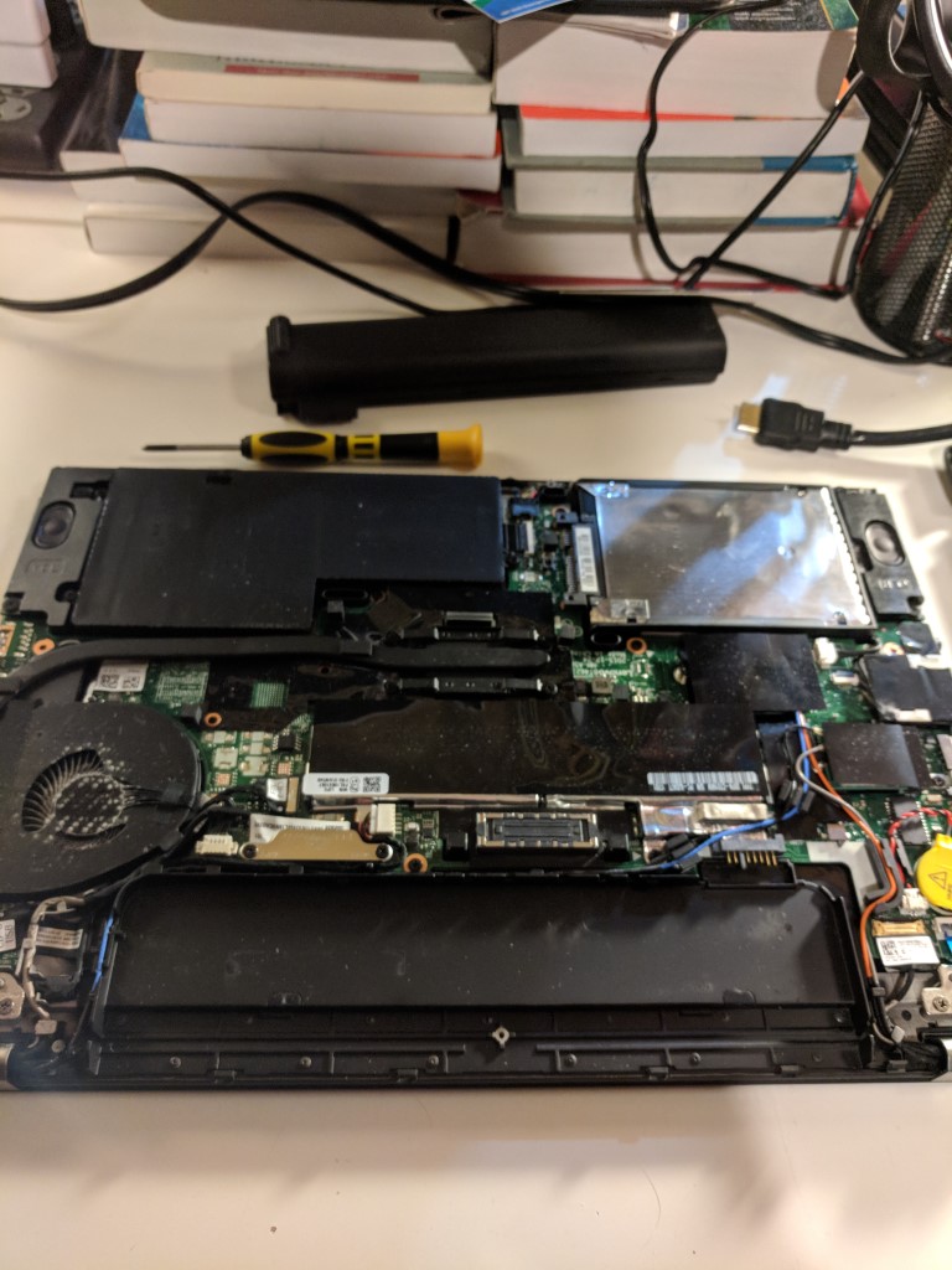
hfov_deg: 53.1
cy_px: 635
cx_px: 476
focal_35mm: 26
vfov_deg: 67.3
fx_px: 953
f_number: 2
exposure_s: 1/30
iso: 731
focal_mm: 4.67
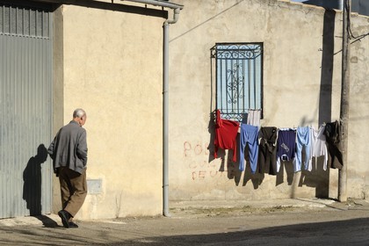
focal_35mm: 100
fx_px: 1025
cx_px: 184
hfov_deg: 20.4
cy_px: 123
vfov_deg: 13.7
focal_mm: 100
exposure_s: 1/800
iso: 400
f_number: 10
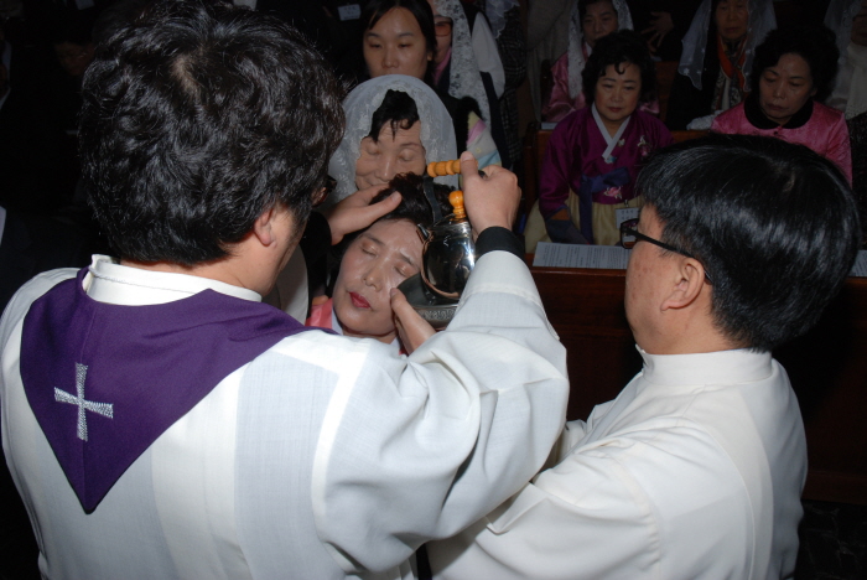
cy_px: 290
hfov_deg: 57.2
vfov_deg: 40.0
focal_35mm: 33
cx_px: 434
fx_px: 795
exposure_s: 1/60
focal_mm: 22
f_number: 8
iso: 200
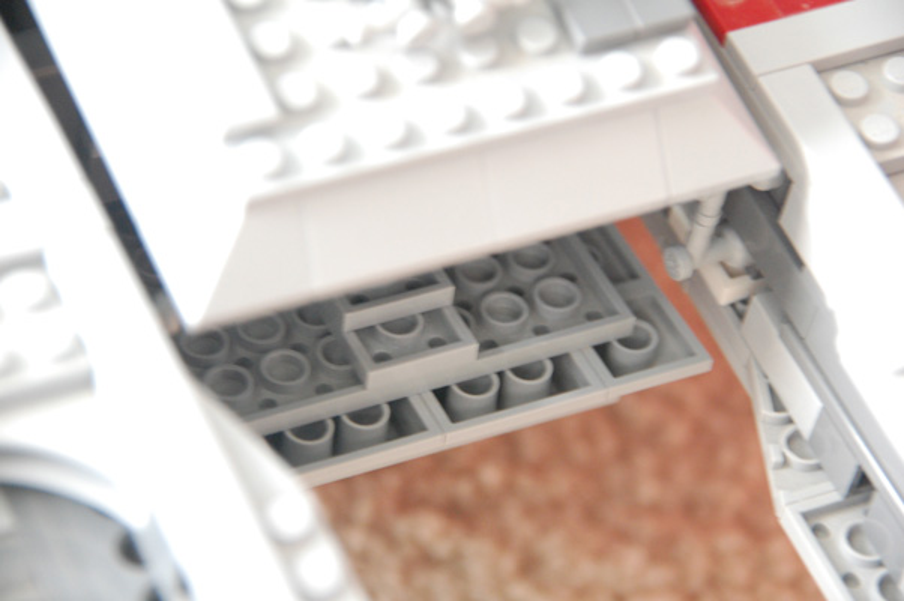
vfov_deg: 6.3
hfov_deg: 9.5
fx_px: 5456
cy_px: 300
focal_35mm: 218
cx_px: 452
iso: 1600
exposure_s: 1/20
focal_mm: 145
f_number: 6
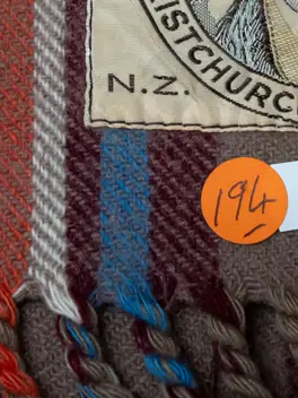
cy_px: -21
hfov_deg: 11.0
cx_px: 307
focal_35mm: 134
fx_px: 1538
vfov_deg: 14.4
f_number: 5.6
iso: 3200
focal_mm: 23
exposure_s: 1/200
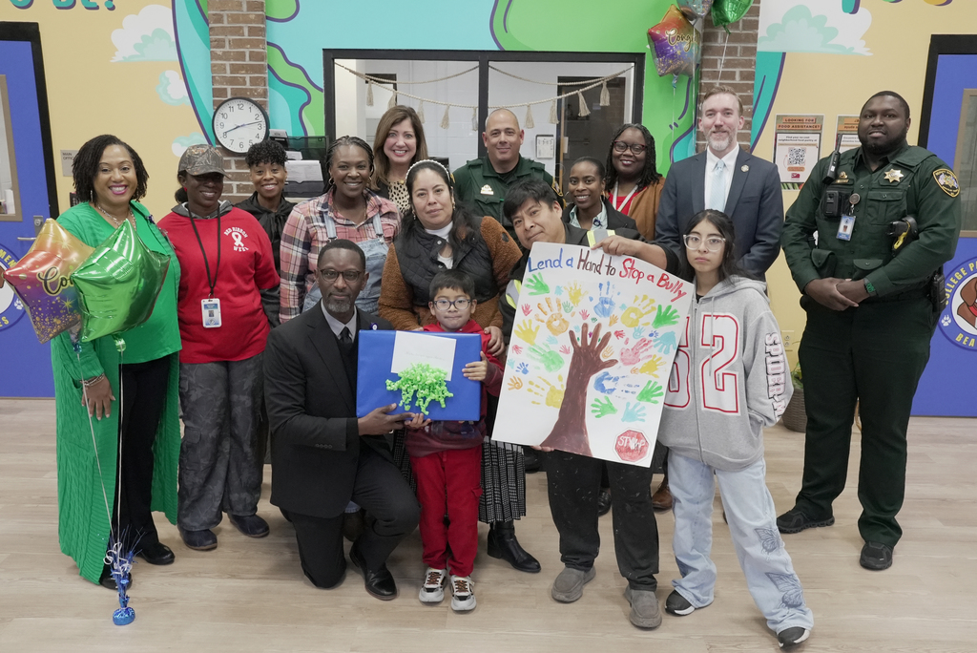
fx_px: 842
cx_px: 488
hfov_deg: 60.3
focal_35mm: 31
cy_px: 326
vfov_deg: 42.4
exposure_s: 1/125
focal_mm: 31
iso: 10000
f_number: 8
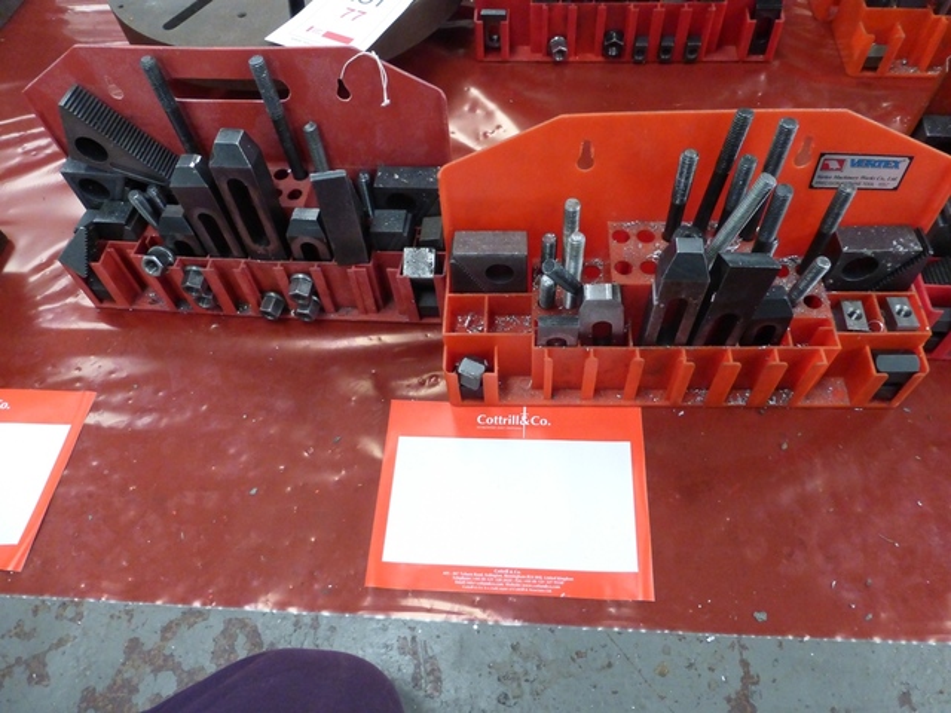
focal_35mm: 24
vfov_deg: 56.8
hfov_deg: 71.6
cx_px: 476
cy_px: 356
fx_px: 659
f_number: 3.3
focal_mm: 4.3
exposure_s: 1/60
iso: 640
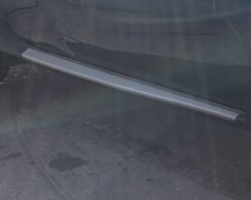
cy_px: 39
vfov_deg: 18.5
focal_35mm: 82
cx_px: 276
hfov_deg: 22.0
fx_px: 608
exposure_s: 1/571
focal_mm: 3.99
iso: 20
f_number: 1.8
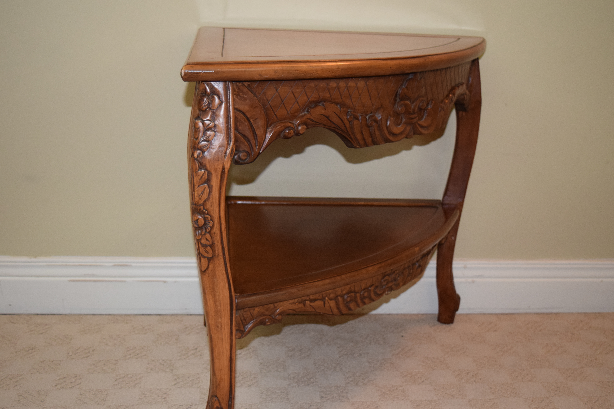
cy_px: 204
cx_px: 307
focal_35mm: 46
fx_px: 793
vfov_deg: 28.9
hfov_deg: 42.3
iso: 1400
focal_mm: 31
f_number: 4.2
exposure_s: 1/60
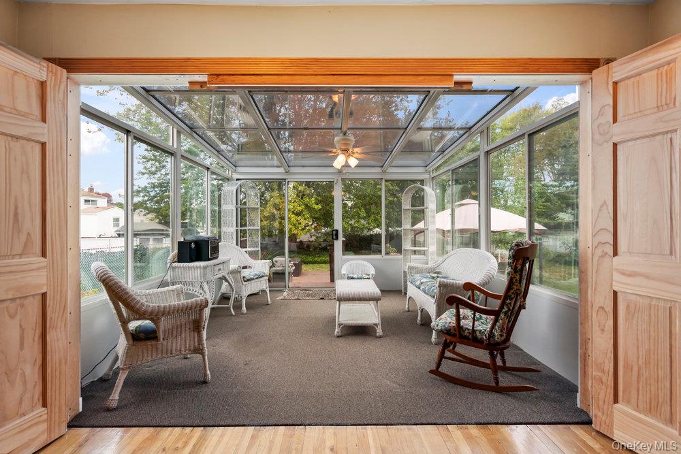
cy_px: 227
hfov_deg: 96.7
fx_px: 303
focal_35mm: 16
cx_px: 340
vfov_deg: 73.8
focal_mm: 16
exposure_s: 1/80
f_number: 7.1
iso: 320
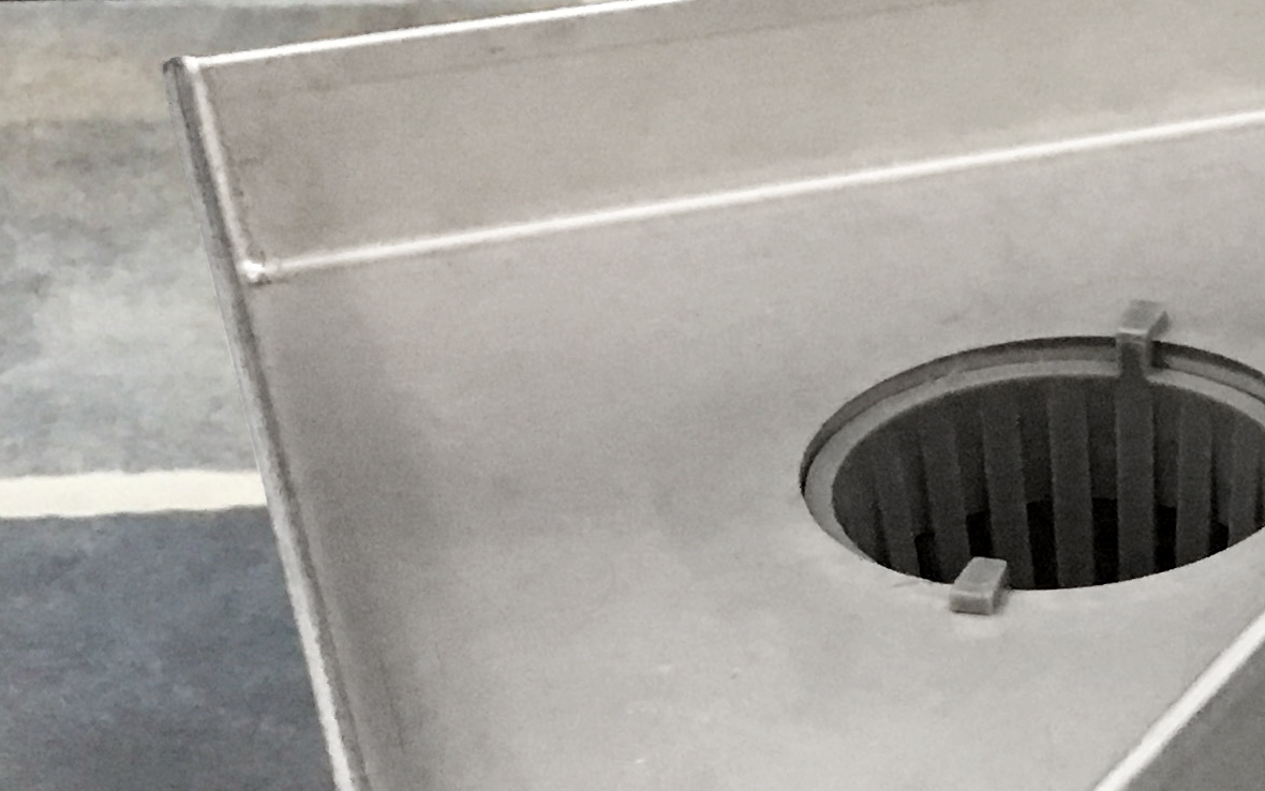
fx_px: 3621
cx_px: 1871
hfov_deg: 17.8
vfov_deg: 12.3
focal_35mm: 105
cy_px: 810
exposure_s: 1/33
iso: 200
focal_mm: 4.15
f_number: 2.2
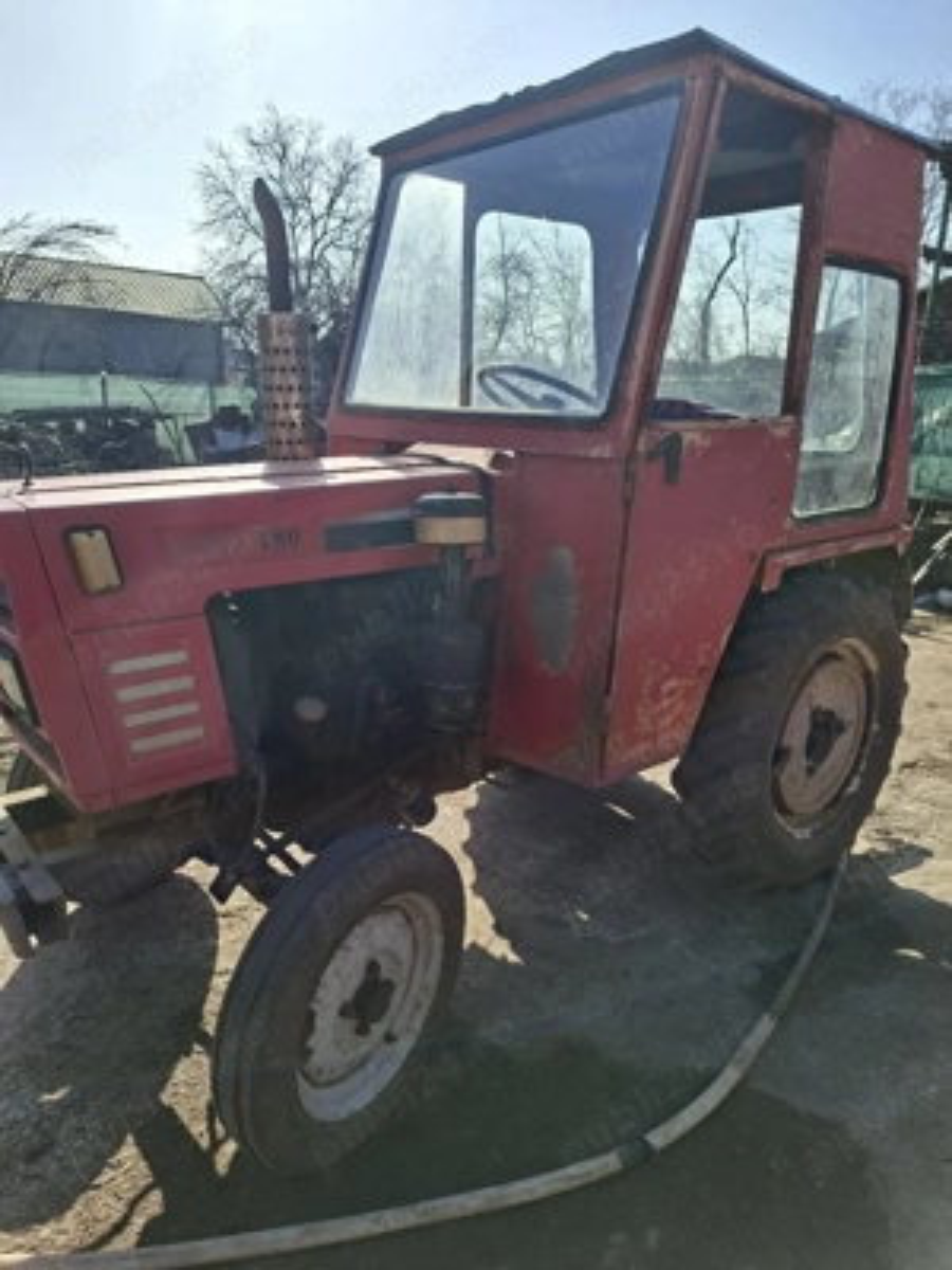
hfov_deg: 58.9
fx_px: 843
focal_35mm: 23
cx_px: 476
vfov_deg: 73.9
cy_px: 635
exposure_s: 1/2000
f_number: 1.8
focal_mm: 5.54
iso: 50
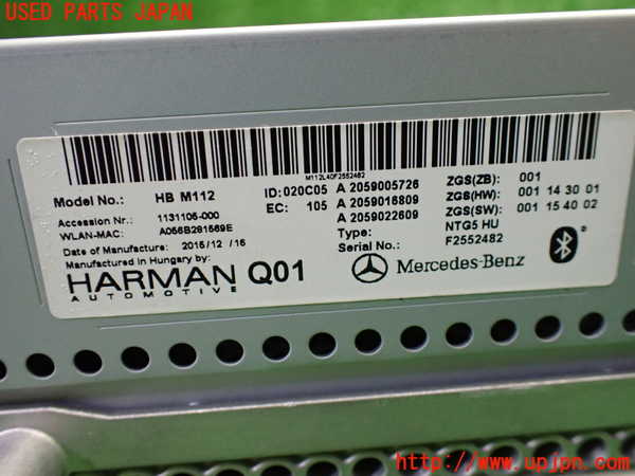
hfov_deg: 60.0
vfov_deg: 46.8
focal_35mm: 30
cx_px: 318
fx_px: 550
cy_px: 238
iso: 800
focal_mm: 5.4
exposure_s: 1/125
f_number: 2.3
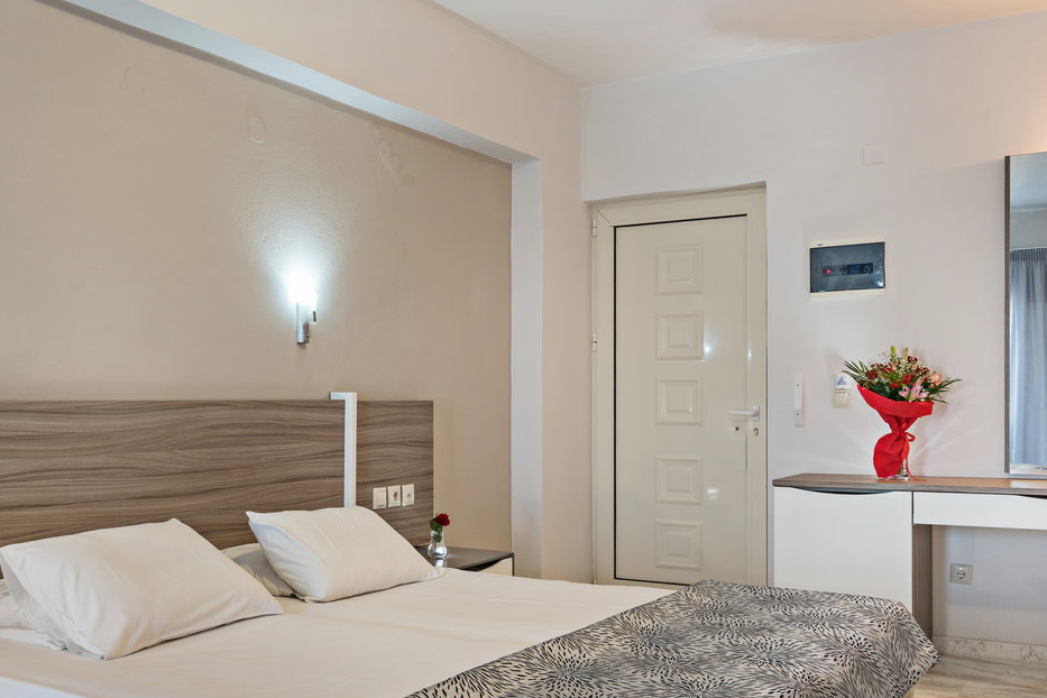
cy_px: 434
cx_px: 410
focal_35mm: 36
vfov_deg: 36.7
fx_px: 1047
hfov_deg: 52.7
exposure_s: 1.6
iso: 64
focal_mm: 21
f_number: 11
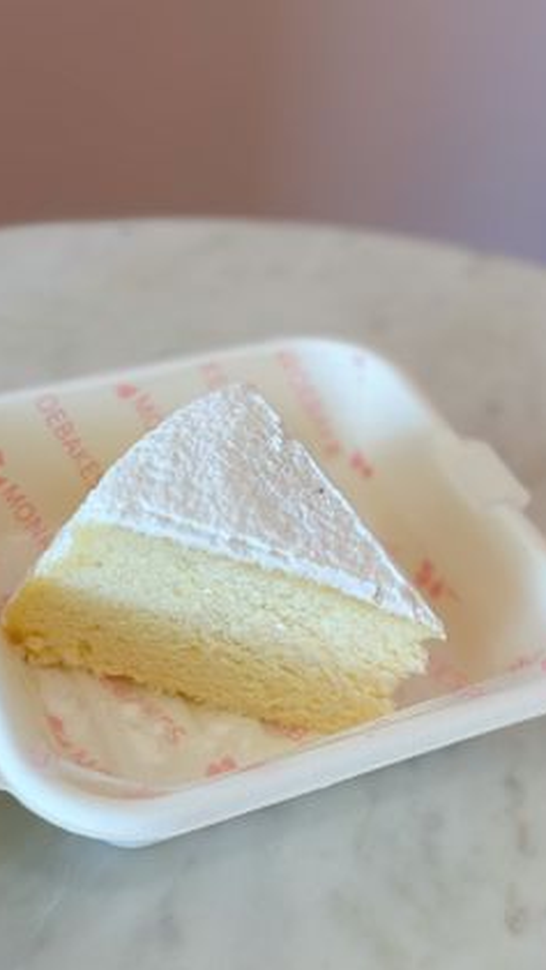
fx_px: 1363
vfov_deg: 39.2
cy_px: 488
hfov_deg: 22.6
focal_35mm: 53
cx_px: 247
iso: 80
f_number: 1.8
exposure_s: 1/300
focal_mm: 6.86
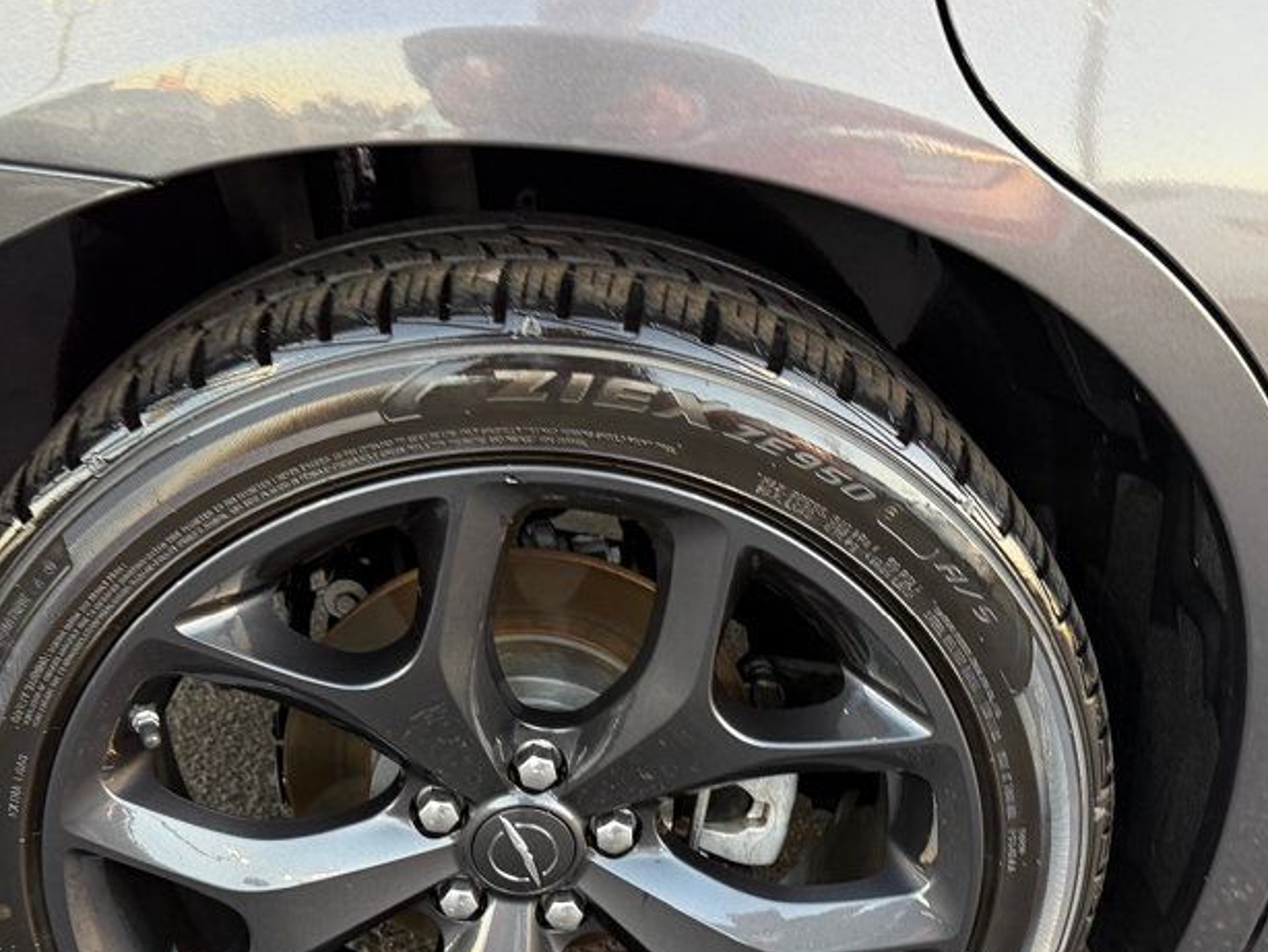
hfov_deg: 46.8
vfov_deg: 35.6
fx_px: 1466
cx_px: 593
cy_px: 650
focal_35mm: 40
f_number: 1.78
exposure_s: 1/60
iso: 250
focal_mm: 6.76
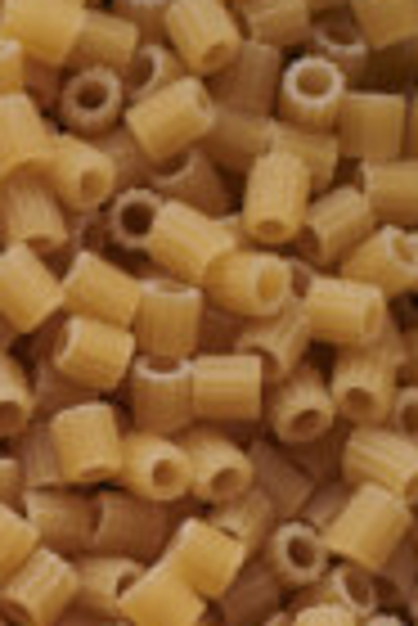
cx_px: -1267
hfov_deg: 4.4
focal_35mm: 287
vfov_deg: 7.0
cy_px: 1175
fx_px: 4986
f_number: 8
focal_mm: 50
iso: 160
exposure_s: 1/100
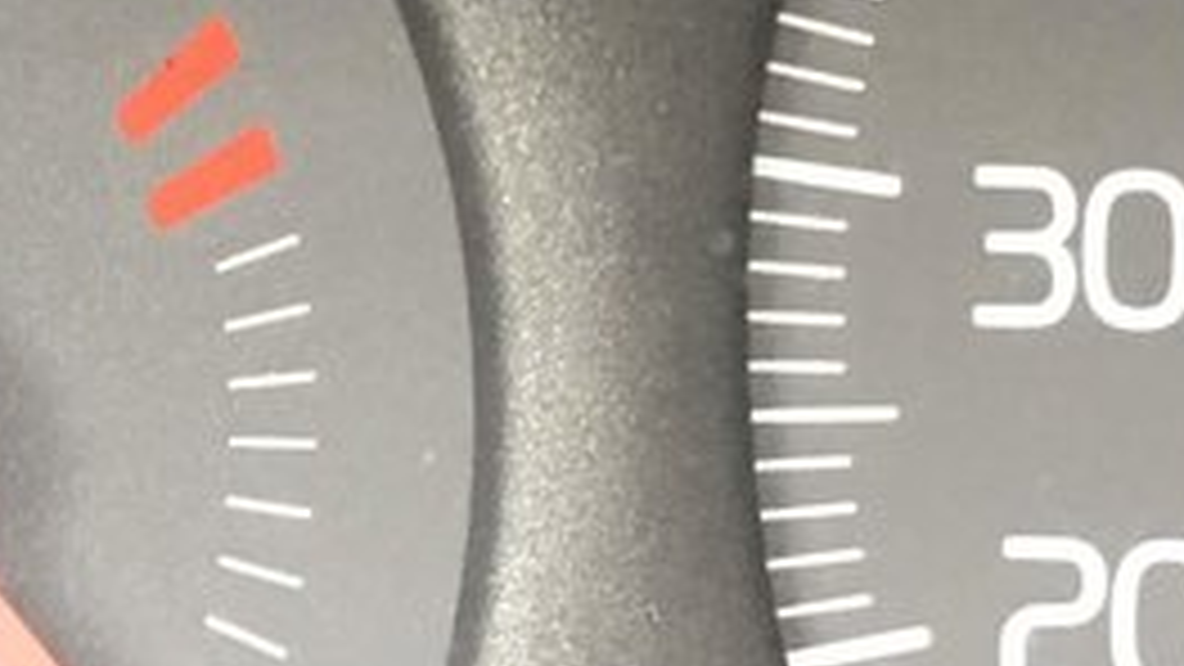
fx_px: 4521
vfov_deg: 8.3
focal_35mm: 144
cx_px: -734
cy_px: 788
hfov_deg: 13.8
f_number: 2.2
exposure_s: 1/30
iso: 100
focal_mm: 4.15
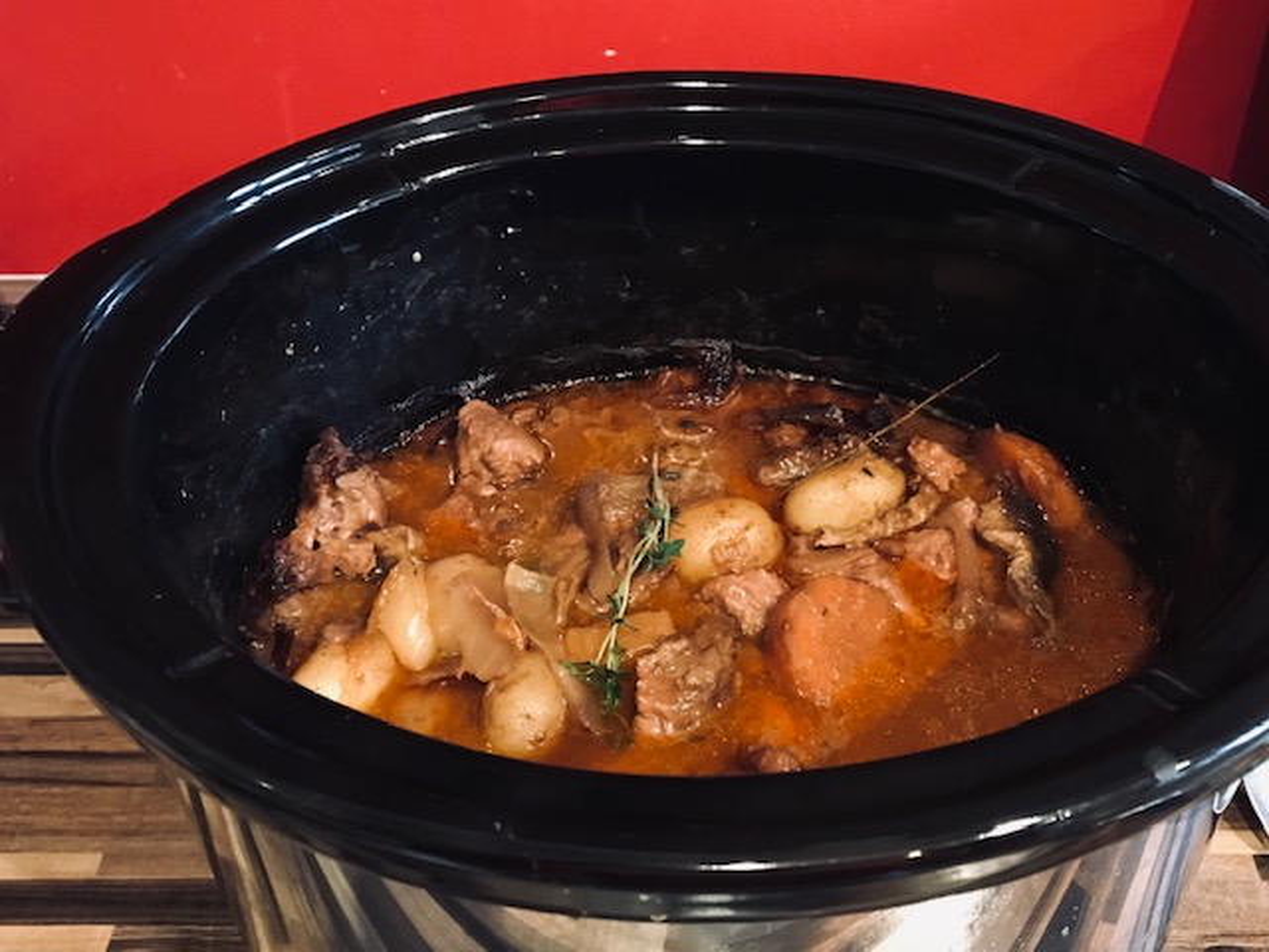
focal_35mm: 28
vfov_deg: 49.7
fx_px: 1026
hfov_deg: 63.4
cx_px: 634
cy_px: 476
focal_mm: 3.99
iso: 100
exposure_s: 1/4
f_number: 1.8
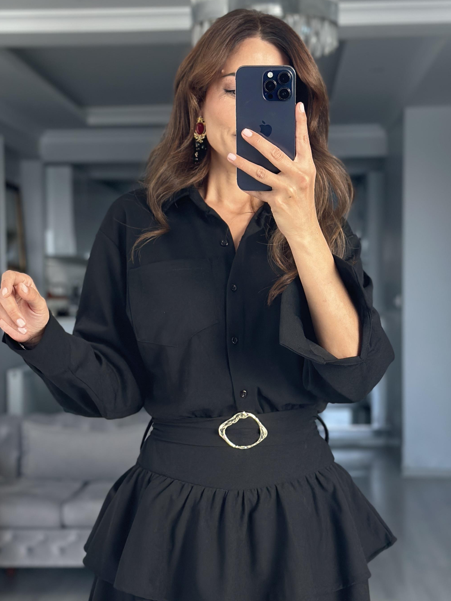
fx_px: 1251
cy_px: 337
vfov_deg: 27.0
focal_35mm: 72
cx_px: 215
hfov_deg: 20.4
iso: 125
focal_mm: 6.86
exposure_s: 1/166
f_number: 1.78
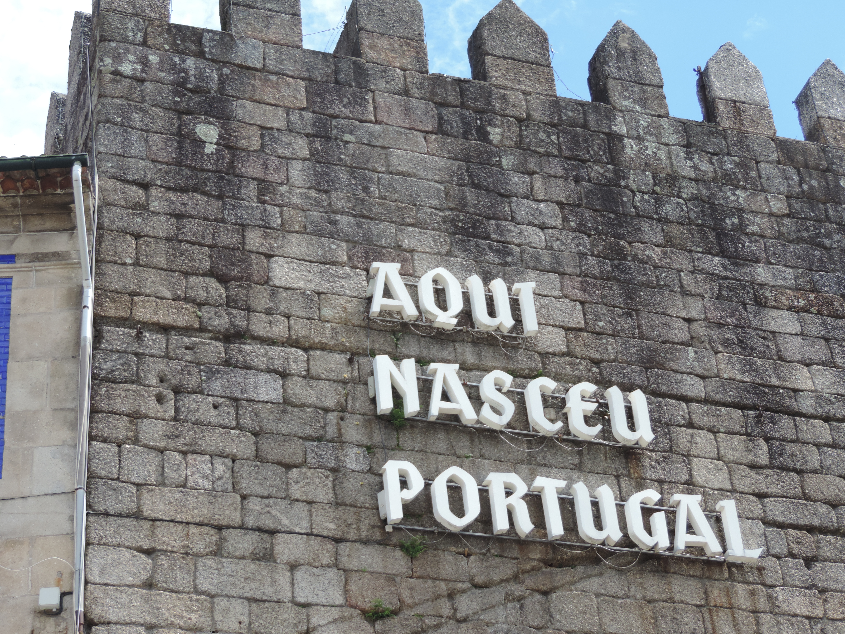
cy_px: 317
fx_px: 2075
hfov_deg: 23.0
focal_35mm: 85
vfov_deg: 17.4
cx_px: 422
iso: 80
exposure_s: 1/320
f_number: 4
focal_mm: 15.1
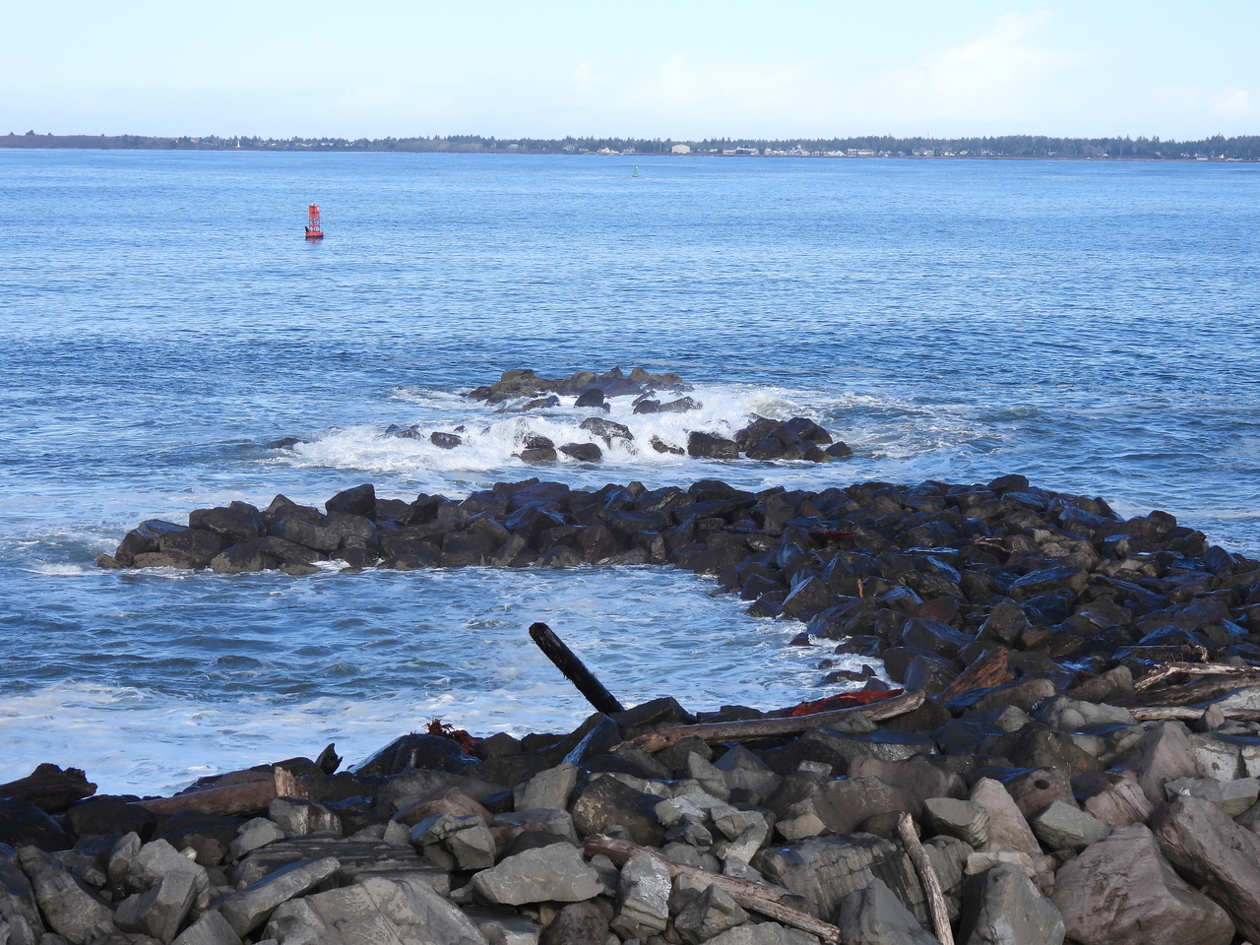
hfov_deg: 23.0
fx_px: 3094
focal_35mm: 85
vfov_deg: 17.4
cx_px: 630
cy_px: 472
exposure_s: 1/640
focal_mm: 15.2
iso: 100
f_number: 4
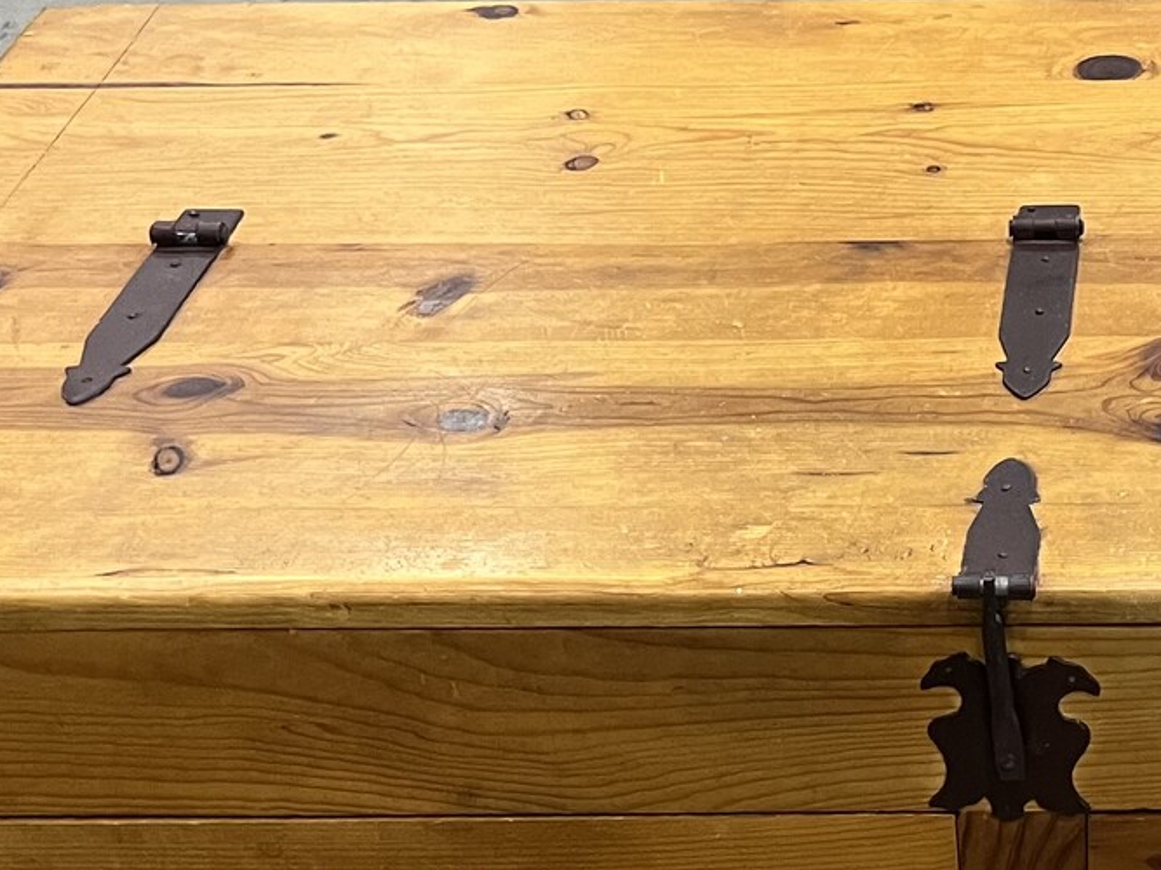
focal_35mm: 78
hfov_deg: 24.2
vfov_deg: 18.8
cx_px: 1091
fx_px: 2616
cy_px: 663
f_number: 1.5
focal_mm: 5.7
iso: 250
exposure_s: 1/60
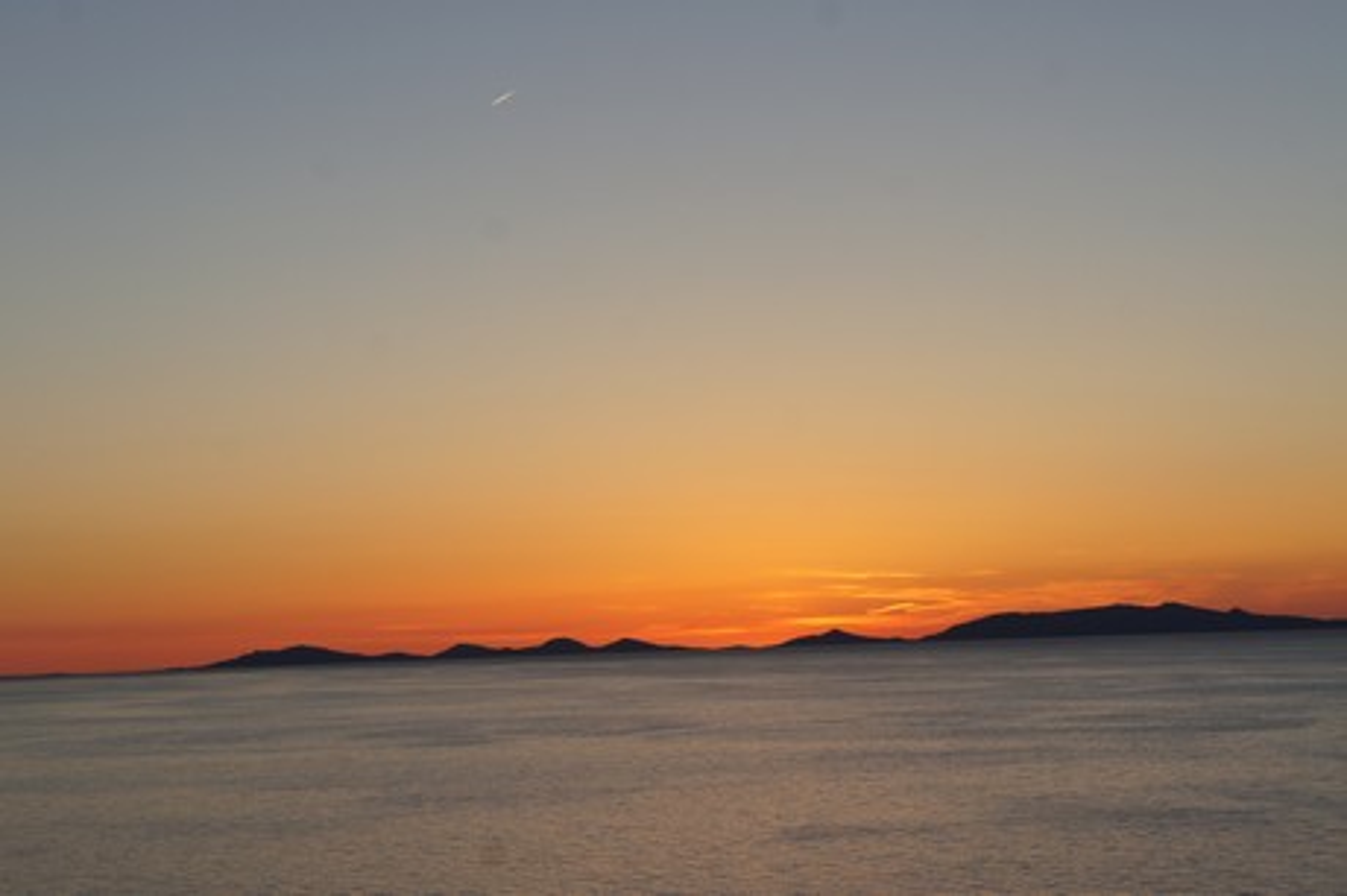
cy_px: 448
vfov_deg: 16.5
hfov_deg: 24.6
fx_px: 3085
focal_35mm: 82
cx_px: 674
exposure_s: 1/200
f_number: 8
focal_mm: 55
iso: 200
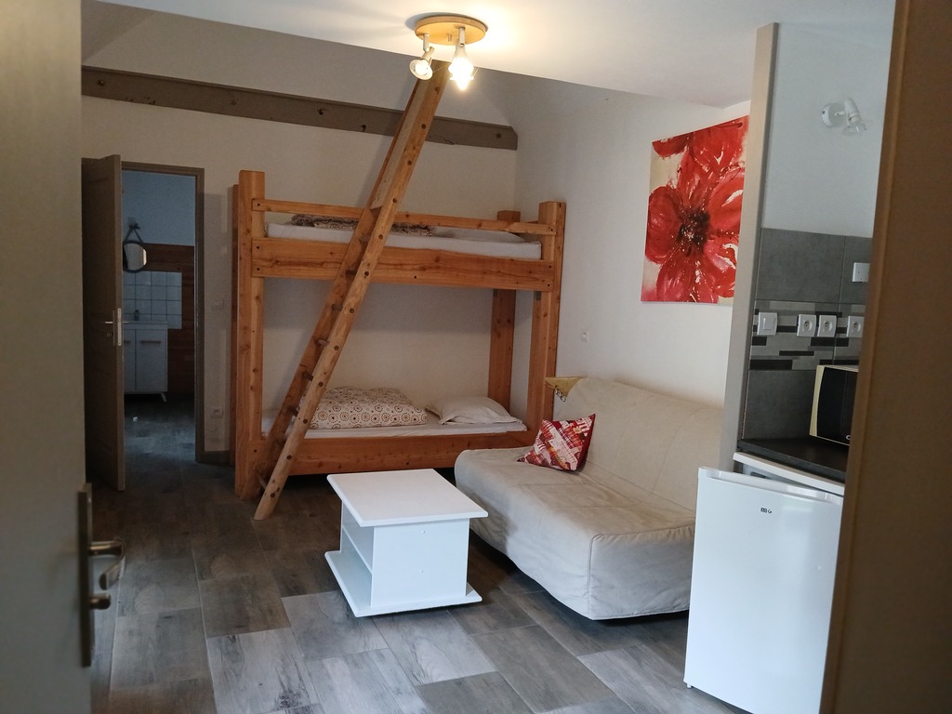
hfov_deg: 67.3
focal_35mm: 26
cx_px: 476
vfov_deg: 53.1
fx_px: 715
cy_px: 357
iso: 320
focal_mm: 3.98
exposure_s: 1/33
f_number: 1.8
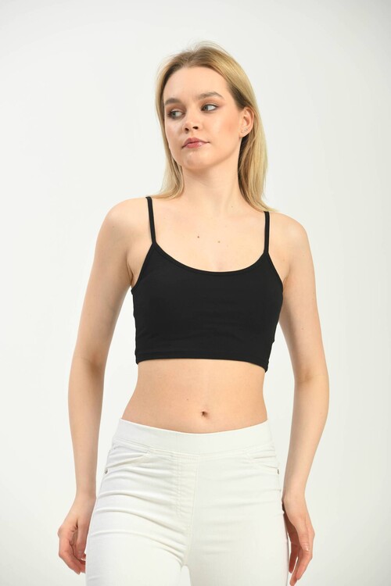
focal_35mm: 155
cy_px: 293
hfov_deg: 8.9
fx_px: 2525
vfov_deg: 13.2
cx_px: 196
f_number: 6.3
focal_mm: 155
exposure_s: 1/160
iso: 100
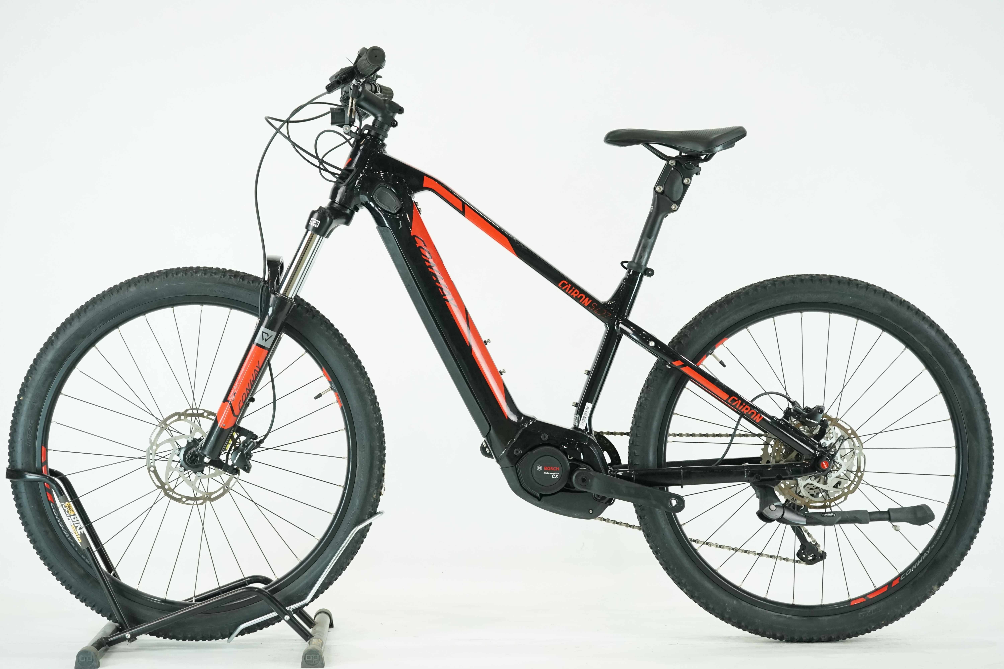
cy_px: 334
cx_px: 502
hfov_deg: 31.4
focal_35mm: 64
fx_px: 1785
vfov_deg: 21.2
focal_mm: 64
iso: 2500
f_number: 6.3
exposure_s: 1/200
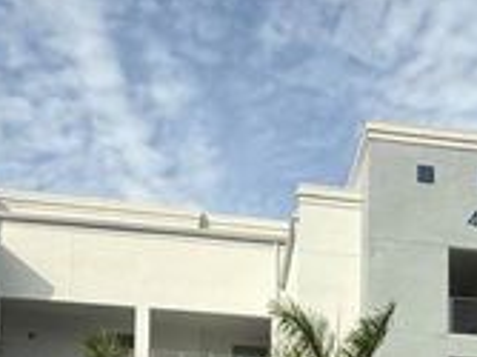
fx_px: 812
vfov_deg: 19.8
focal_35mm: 59
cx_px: 373
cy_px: 600
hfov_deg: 32.0
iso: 50
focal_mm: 2.22
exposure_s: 1/1745
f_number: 2.2
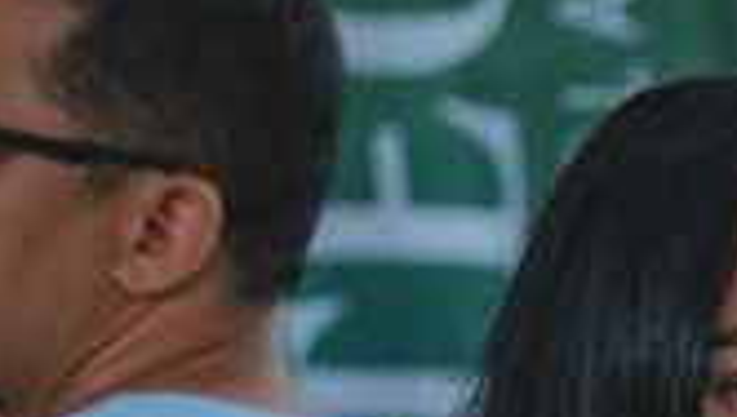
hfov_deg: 8.5
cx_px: 1208
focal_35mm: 245
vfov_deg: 4.9
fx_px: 4802
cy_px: 765
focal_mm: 35
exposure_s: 1/1600
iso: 2500
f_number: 2.2
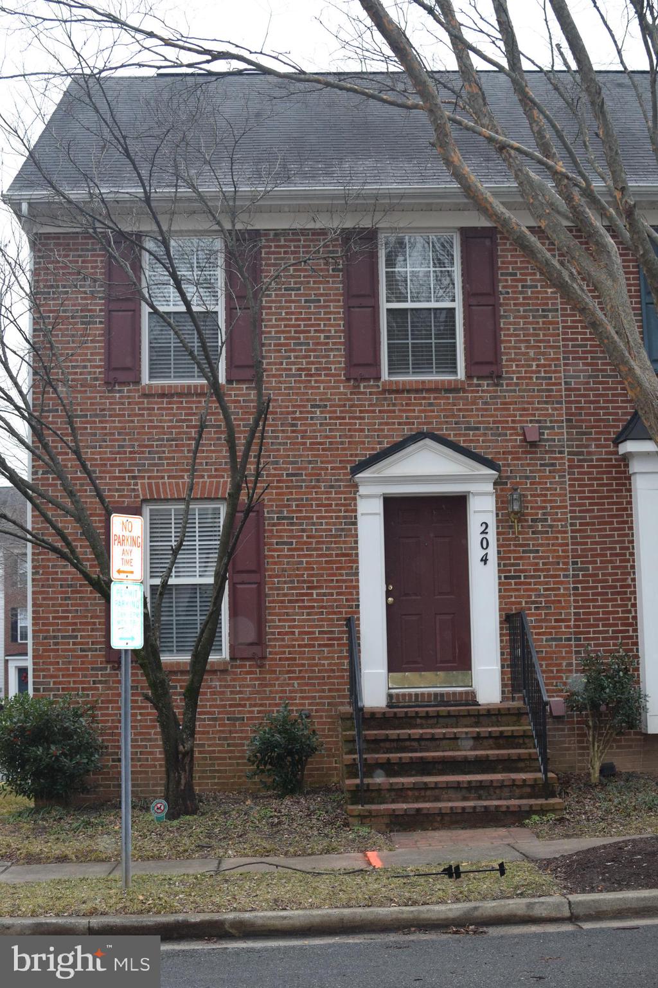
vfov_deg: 37.9
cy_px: 494
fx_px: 1439
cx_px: 329
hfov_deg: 25.8
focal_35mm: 52
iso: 800
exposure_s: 1/100
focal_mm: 35
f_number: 5
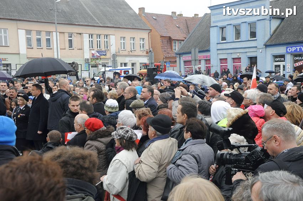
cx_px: 152
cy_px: 100
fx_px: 404
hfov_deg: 41.1
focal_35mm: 48
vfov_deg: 28.0
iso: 800
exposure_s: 1/250
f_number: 8
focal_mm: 32
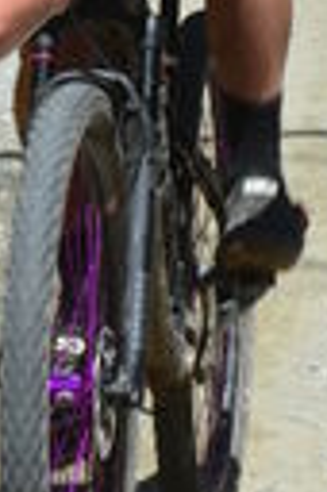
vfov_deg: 4.5
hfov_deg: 3.0
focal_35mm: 456
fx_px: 6229
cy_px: 108
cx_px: 44
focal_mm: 52
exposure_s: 1/125
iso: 100
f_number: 11
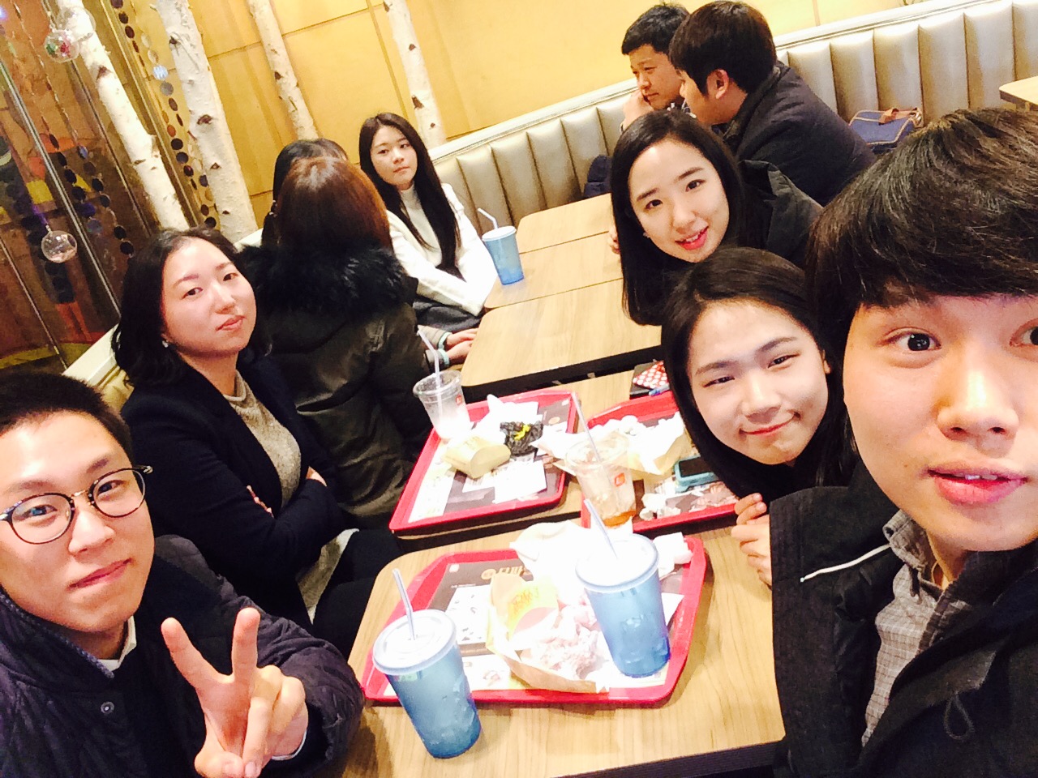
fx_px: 930
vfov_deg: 45.4
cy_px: 389
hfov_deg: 58.4
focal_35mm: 31
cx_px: 519
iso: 200
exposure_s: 1/30
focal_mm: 2.15
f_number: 2.4
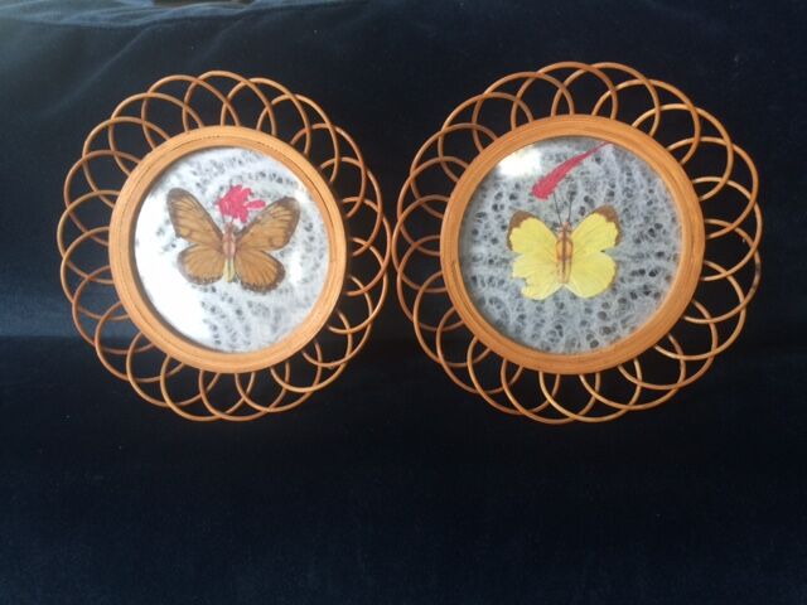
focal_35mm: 29
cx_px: 404
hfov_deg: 61.7
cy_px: 302
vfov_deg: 48.2
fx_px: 676
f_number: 2.2
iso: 50
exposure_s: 1/33
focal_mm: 4.15
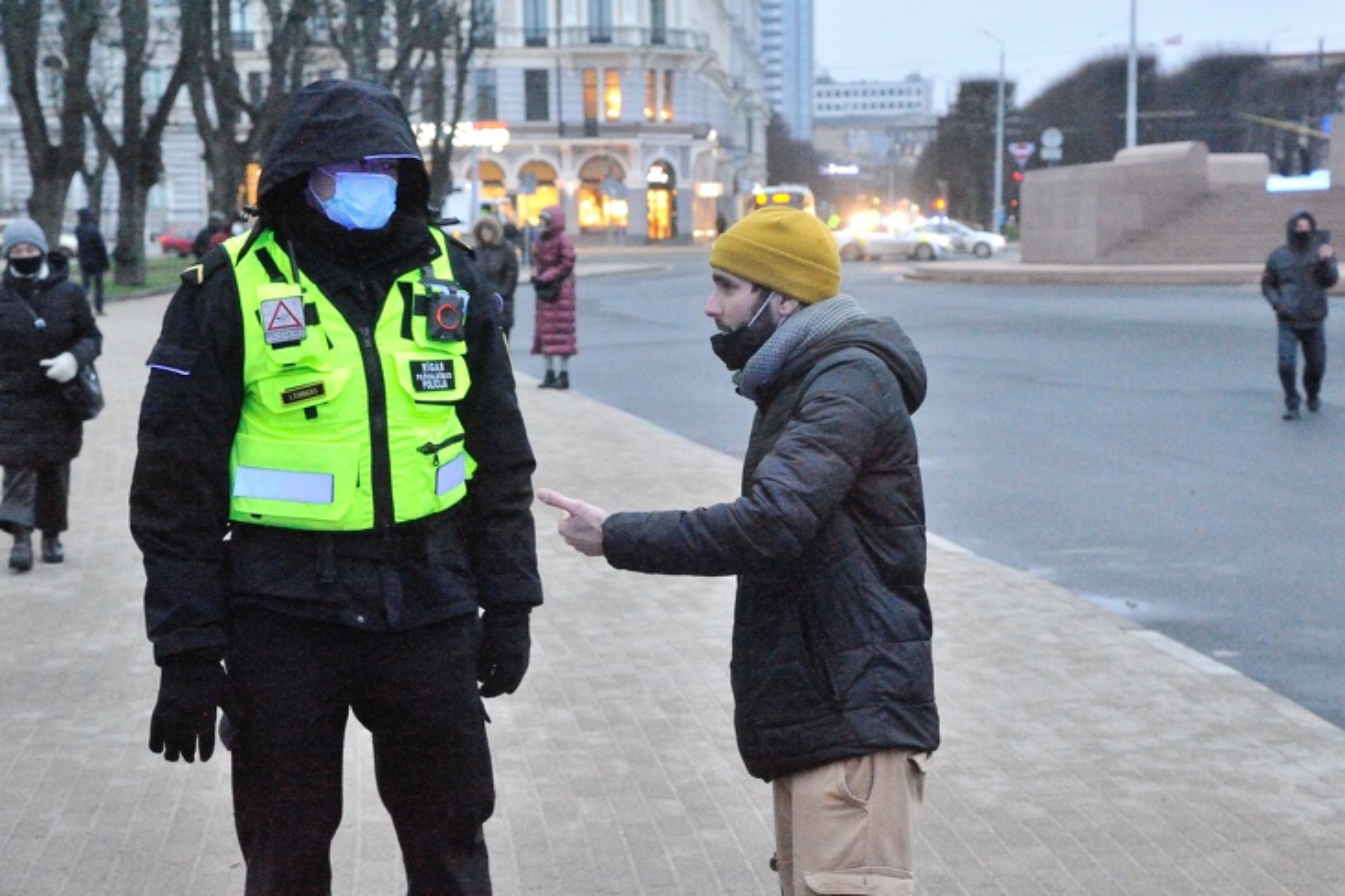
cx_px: 701
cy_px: 418
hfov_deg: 30.1
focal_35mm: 67
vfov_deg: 20.3
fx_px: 2502
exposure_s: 1/90
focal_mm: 62
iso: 6400
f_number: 5.6
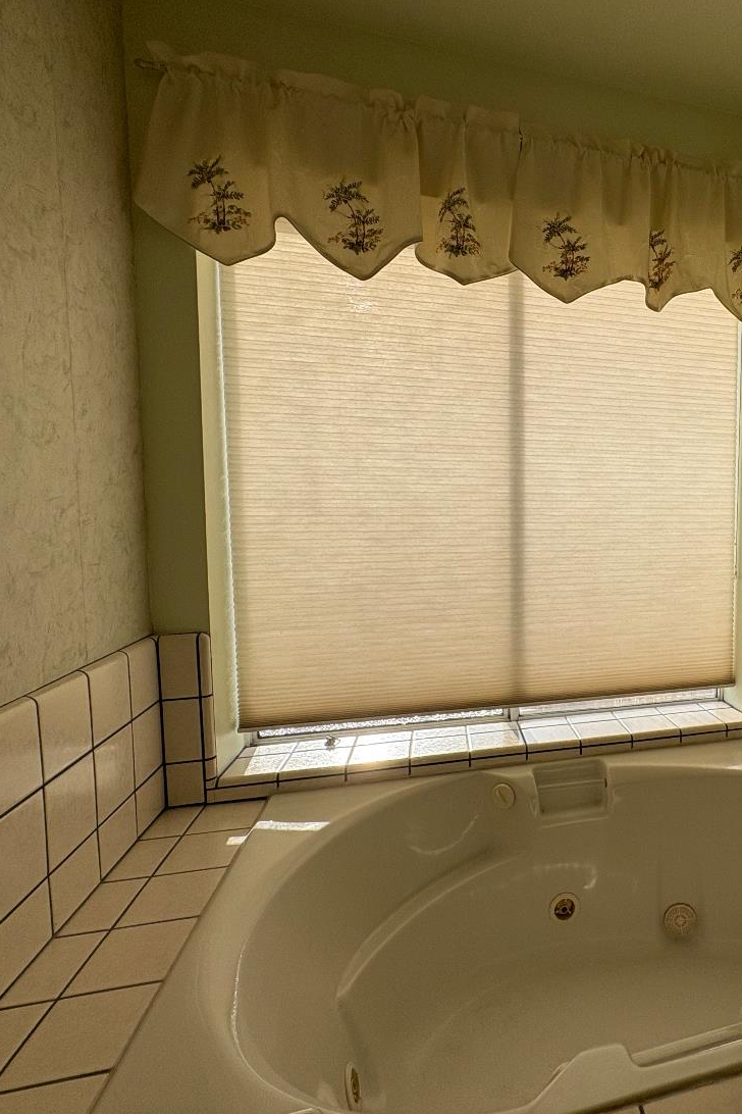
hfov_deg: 55.8
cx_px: 630
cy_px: 553
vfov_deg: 84.0
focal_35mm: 20
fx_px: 618
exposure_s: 1/2273
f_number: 2.2
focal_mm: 2.22
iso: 50
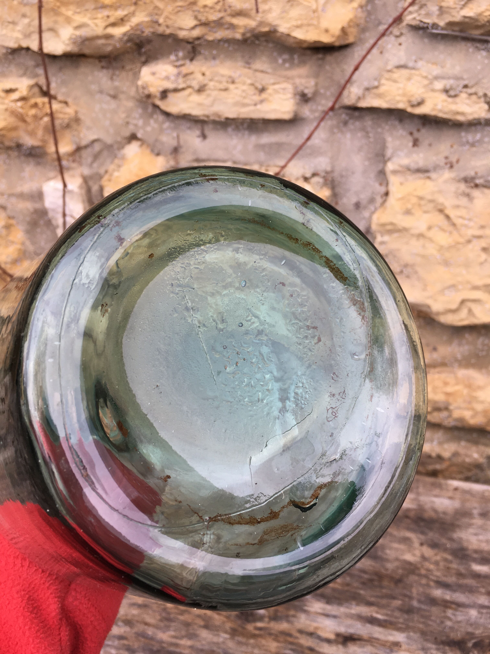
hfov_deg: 48.2
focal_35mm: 29
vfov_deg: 61.7
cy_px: 327
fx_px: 547
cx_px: 245
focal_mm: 4.15
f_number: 2.2
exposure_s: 1/130
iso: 25
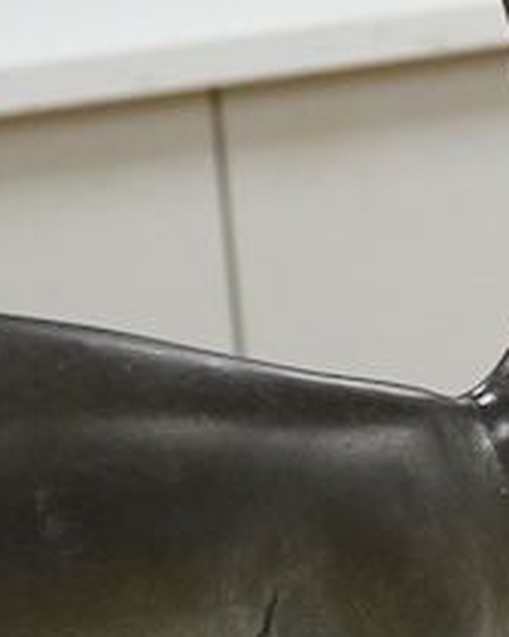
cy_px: 503
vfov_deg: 8.5
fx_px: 4278
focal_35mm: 227
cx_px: 1382
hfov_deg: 6.4
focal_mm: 30
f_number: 10
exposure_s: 1/160
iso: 2500
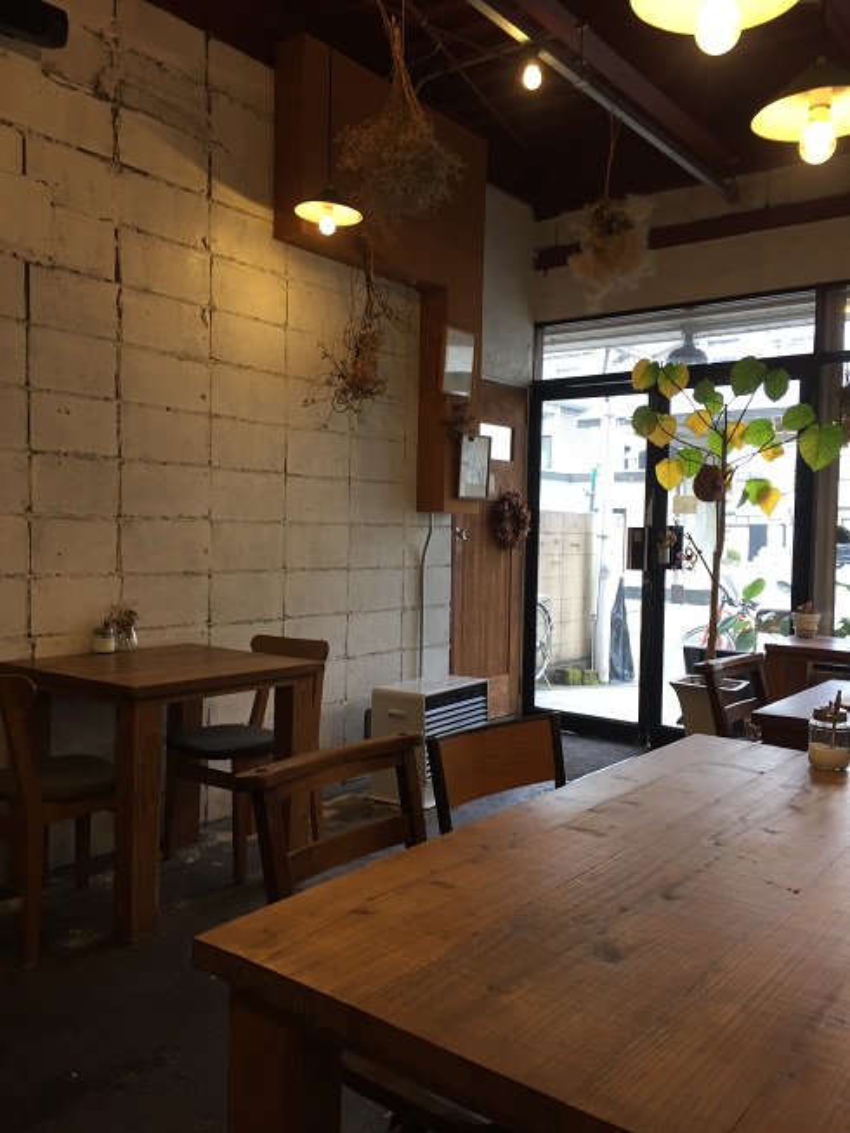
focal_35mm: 29
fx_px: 949
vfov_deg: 61.7
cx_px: 425
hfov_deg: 48.2
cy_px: 566
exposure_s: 1/40
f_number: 2.2
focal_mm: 4.15
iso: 32
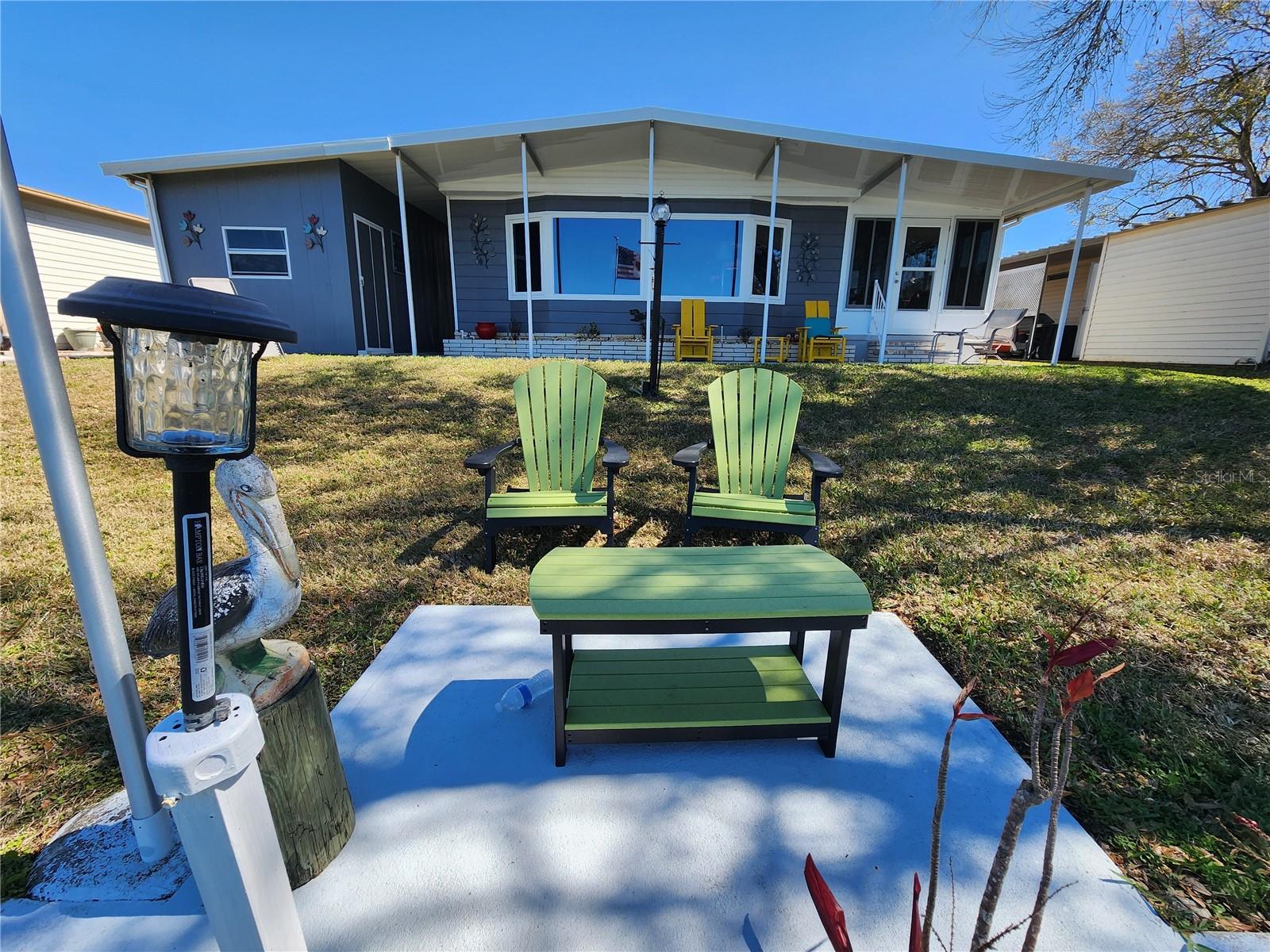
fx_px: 477
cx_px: 635
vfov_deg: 89.9
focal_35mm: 13
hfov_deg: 106.2
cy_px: 476
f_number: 2.2
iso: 50
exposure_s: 1/1160
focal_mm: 2.2
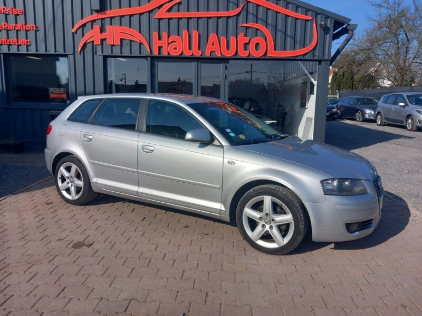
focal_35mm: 27
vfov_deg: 51.4
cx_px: 211
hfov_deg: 65.3
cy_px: 158
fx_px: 329
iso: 20
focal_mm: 4
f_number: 1.8
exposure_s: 1/791
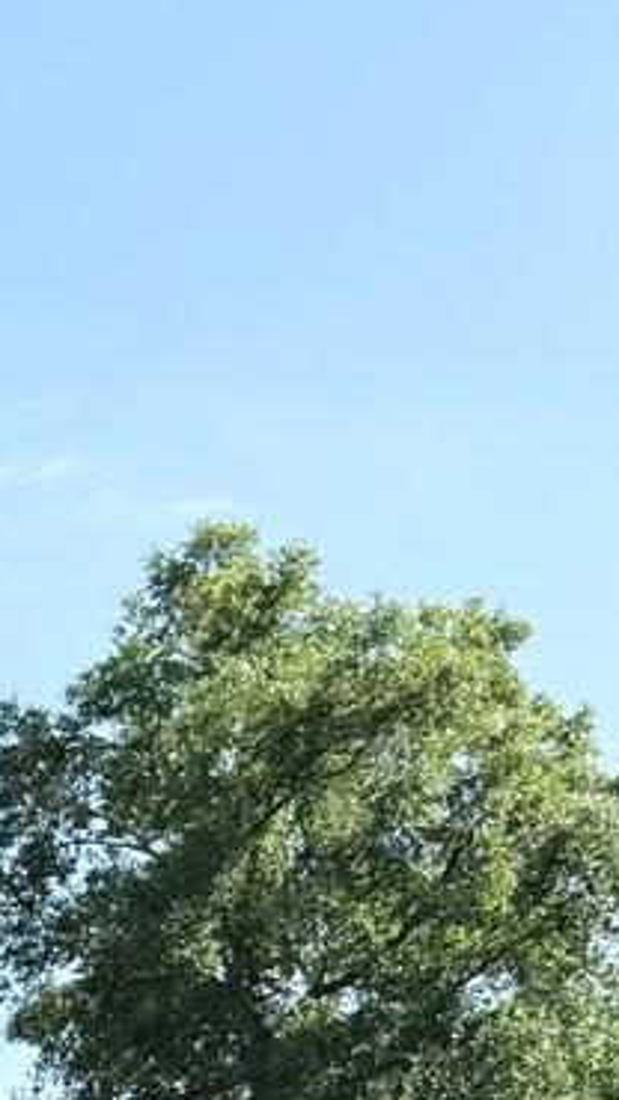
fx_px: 3299
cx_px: -958
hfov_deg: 9.4
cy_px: 1156
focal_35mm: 113
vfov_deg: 18.4
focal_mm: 6.76
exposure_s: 1/2703
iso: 80
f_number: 1.78
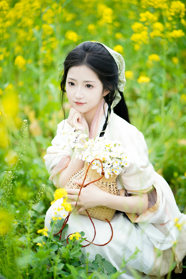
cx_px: 93
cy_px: 140
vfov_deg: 23.9
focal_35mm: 85
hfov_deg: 16.1
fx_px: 659
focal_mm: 85
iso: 125
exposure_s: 1/1000
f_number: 1.8
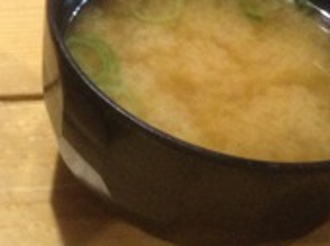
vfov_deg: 11.2
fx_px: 1257
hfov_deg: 13.9
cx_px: -184
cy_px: 48
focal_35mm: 132
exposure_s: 1/17
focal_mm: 4.28
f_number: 2.4
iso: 400
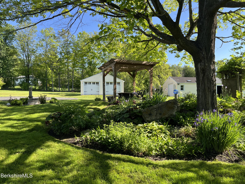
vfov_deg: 53.1
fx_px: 184
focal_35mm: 26
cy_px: 92
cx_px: 122
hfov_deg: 67.3
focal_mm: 5.1
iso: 50
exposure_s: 1/871
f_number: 1.6
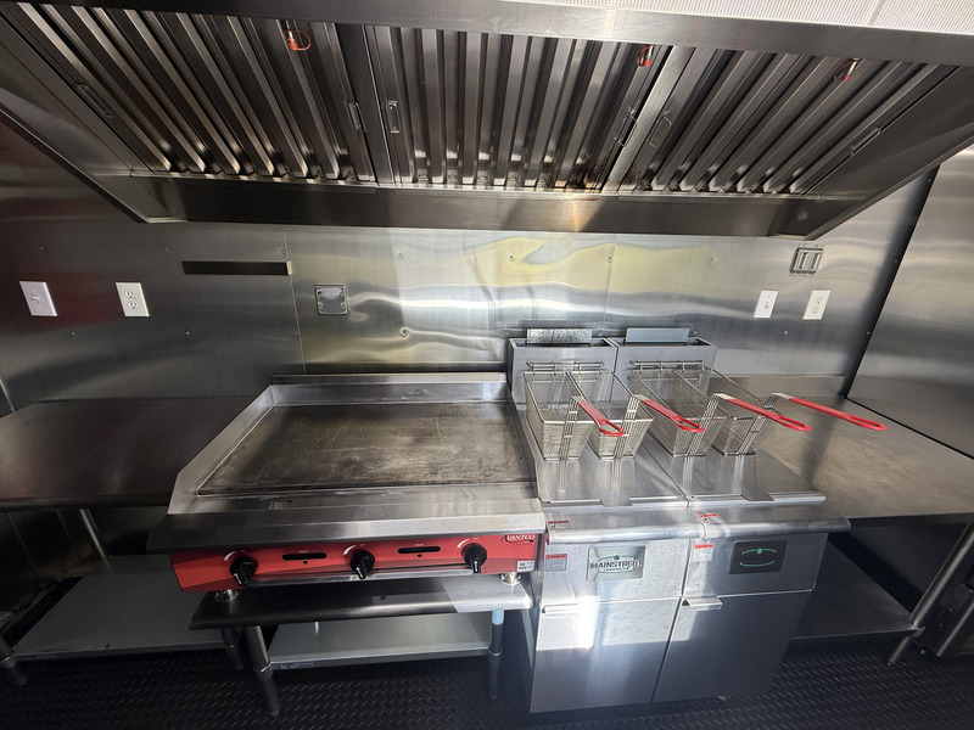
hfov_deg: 102.1
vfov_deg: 85.7
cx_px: 487
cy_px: 365
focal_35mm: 14
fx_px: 394
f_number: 2.2
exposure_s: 1/120
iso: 80
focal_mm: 2.22
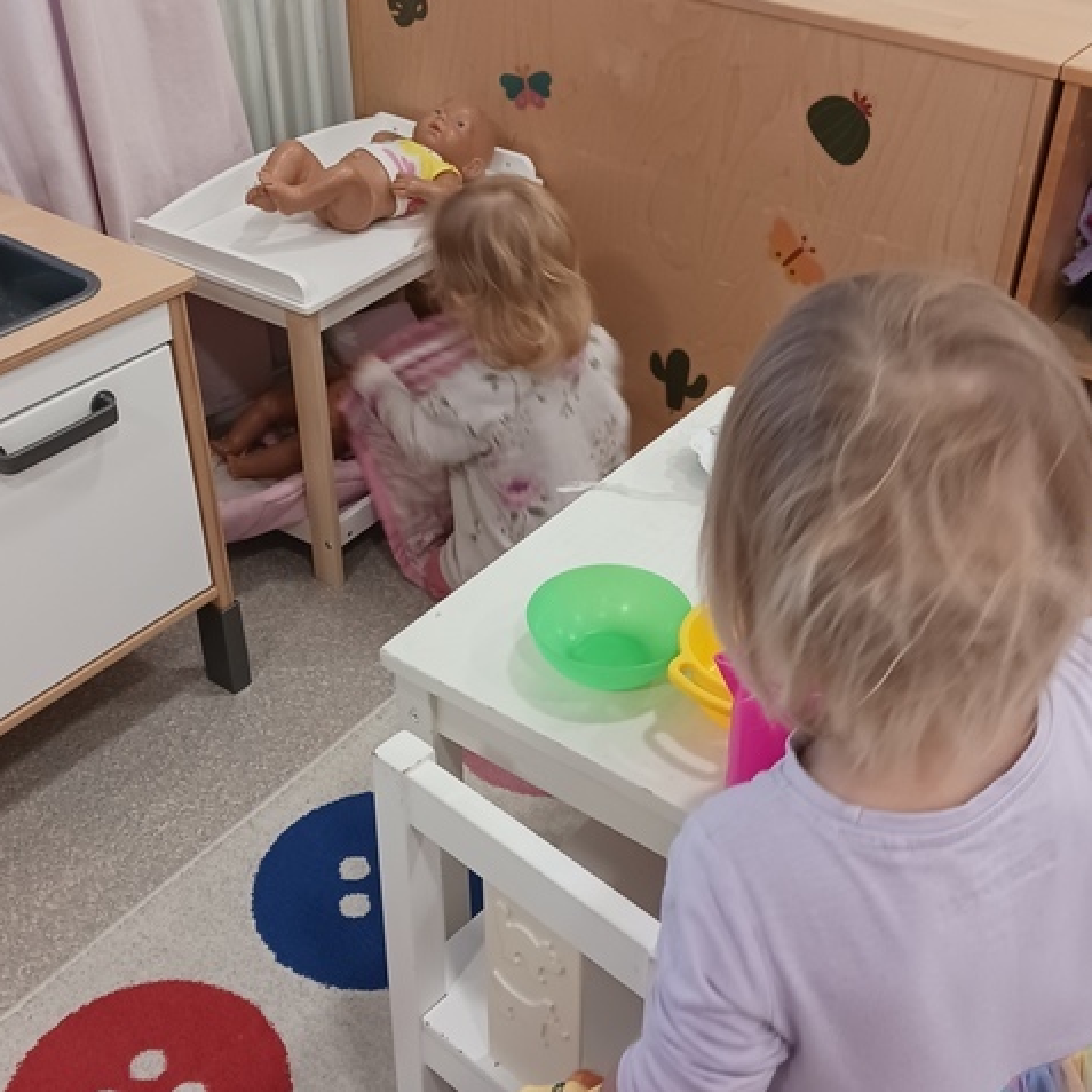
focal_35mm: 40
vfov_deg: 41.9
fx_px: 1428
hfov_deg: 41.9
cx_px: 563
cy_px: 549
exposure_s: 1/25
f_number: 1.8
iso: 250
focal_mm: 4
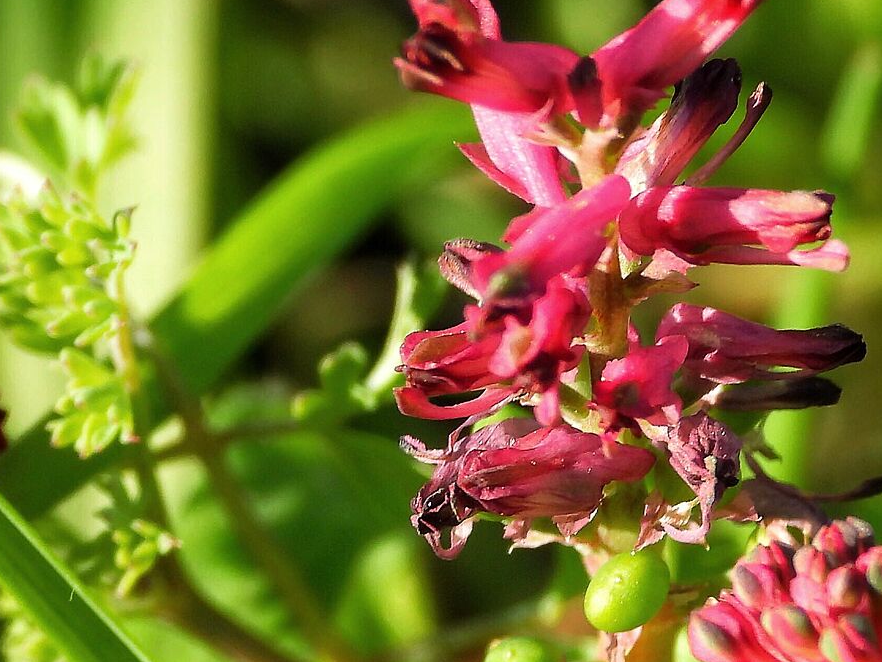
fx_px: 14910
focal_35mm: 585
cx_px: 326
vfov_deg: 2.5
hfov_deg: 3.4
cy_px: 429
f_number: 4.5
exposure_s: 1/160
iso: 100
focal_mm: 38.6
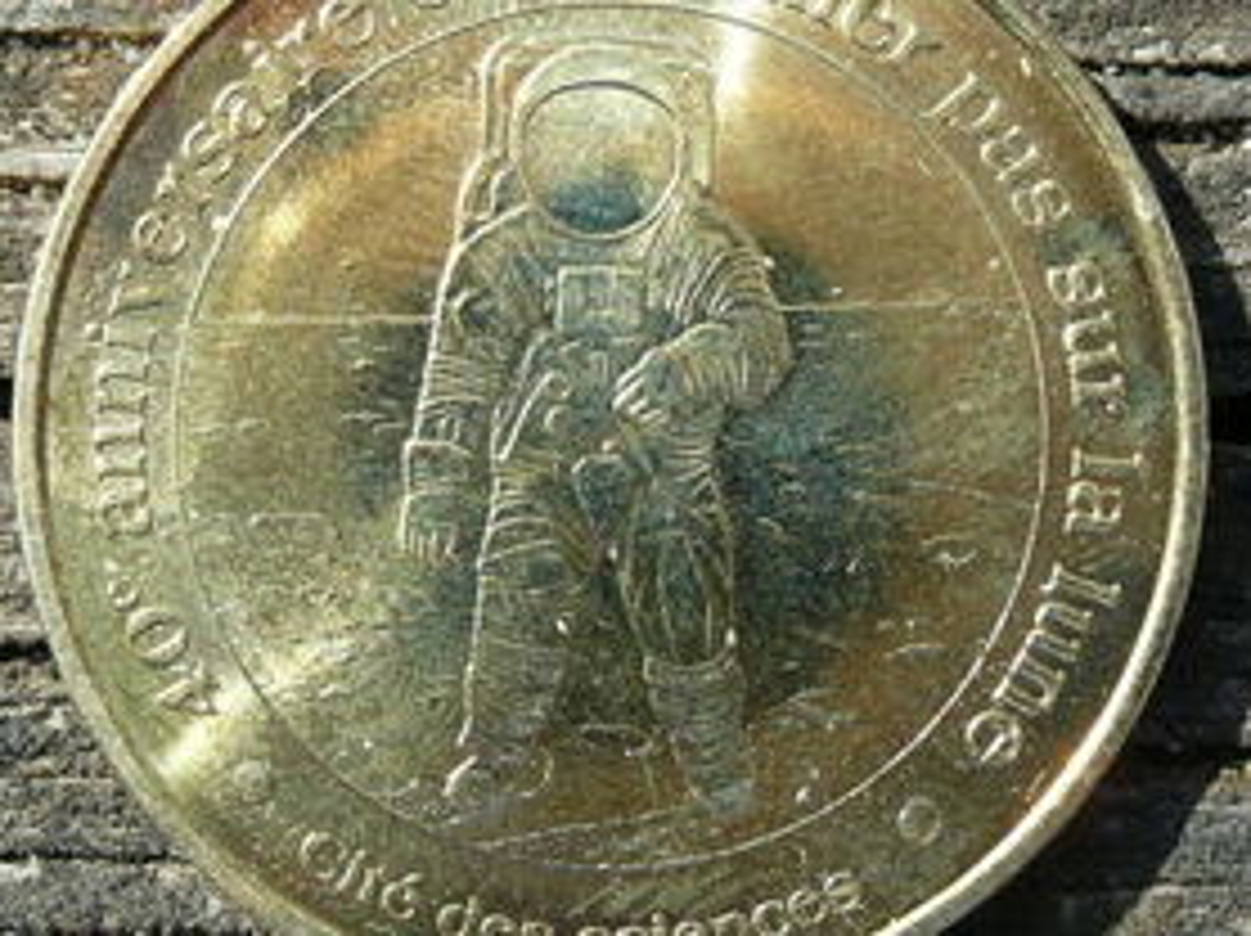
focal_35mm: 83
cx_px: 626
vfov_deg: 17.7
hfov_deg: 23.6
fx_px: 2997
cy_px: 414
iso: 100
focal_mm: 6.5
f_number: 3.9
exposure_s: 1/320
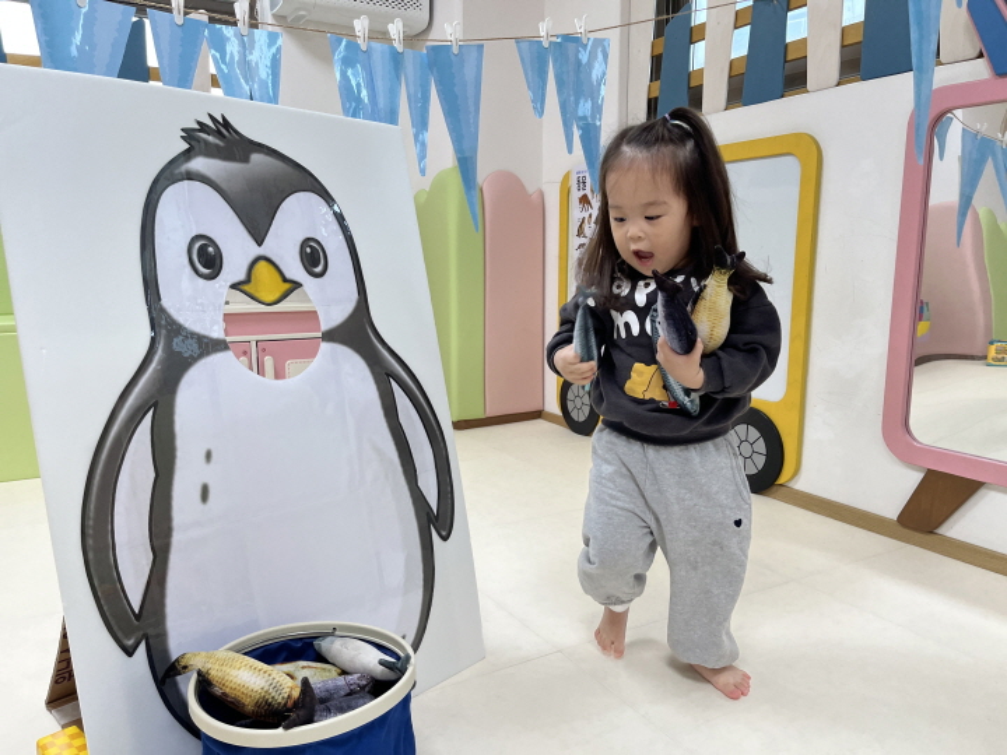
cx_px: 504
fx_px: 756
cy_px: 378
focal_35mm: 26
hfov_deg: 67.3
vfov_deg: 53.1
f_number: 1.6
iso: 64
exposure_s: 1/120
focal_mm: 5.1
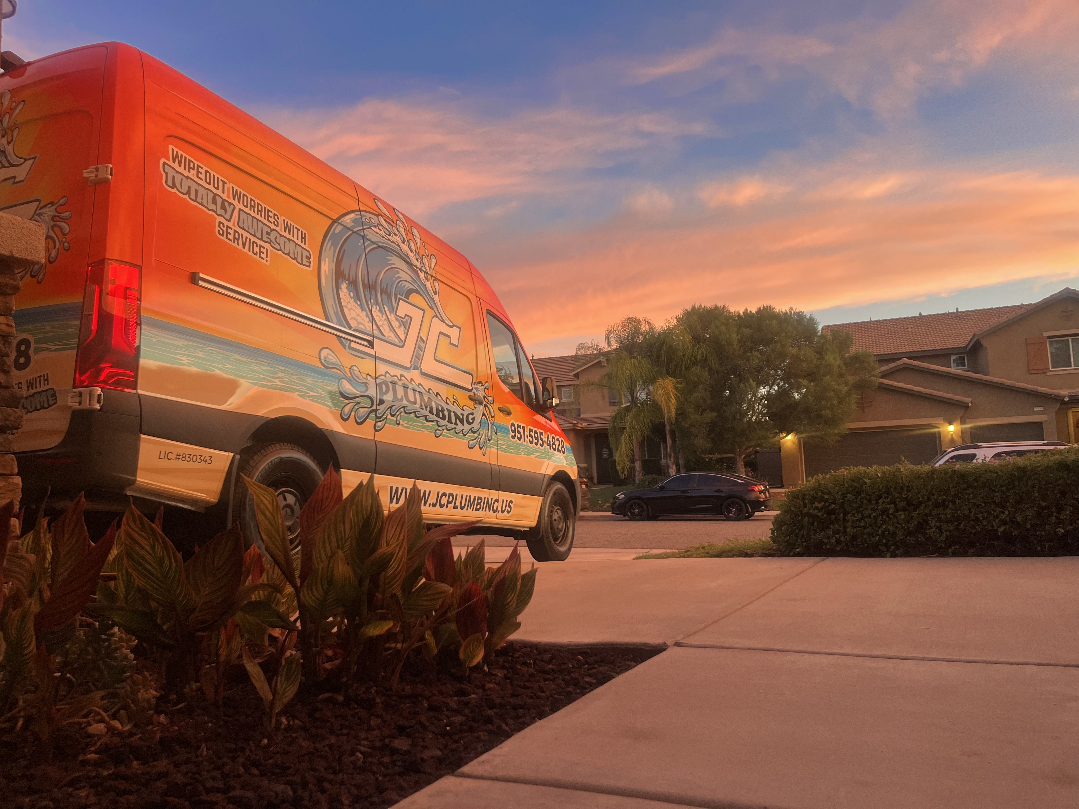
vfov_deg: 53.1
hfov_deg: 67.3
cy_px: 404
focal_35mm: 26
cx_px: 540
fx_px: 810
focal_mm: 5.1
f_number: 1.6
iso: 125
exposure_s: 1/121
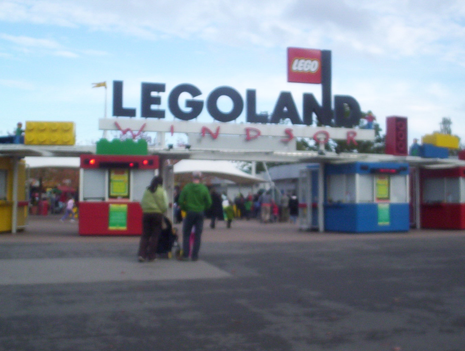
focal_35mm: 46
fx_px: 619
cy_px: 171
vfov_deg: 31.6
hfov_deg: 41.1
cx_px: 253
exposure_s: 1/221
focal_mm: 4.99
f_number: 4.5
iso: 100
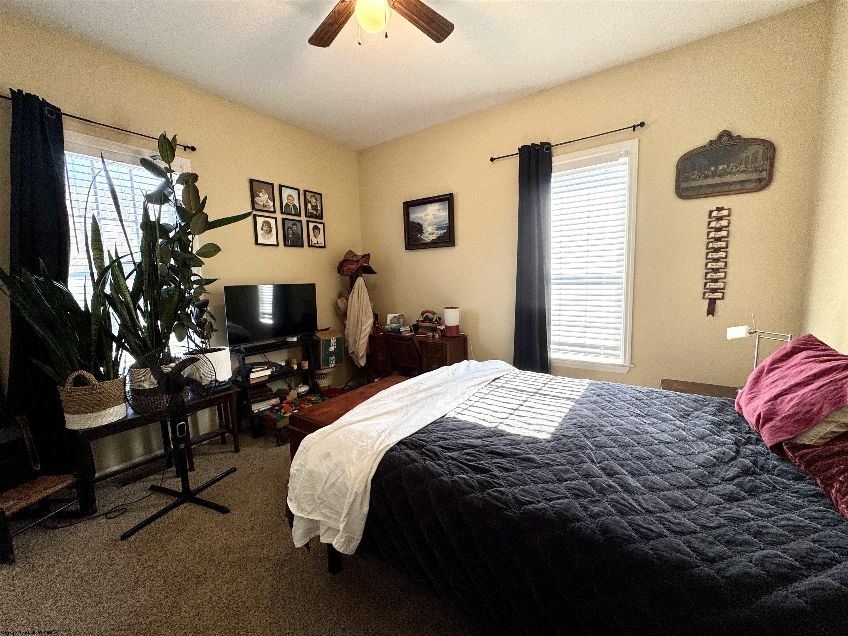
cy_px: 318
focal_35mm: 14
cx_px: 424
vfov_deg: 85.7
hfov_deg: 102.1
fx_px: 343
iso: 64
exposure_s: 1/120
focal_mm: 2.22
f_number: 2.2
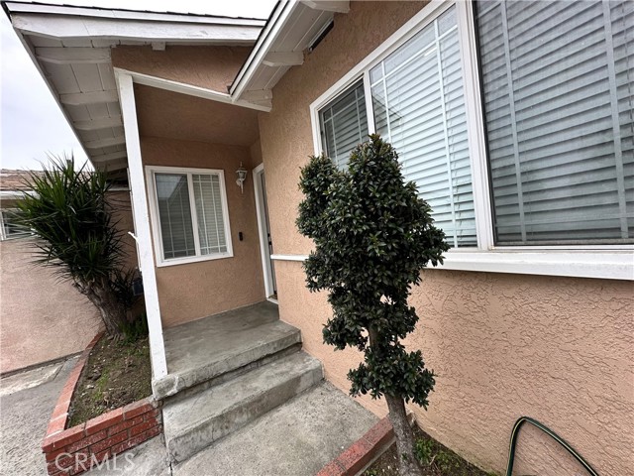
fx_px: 256
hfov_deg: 102.1
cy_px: 238
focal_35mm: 14
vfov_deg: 85.7
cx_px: 317
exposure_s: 1/99
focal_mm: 2.22
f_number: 2.2
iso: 40
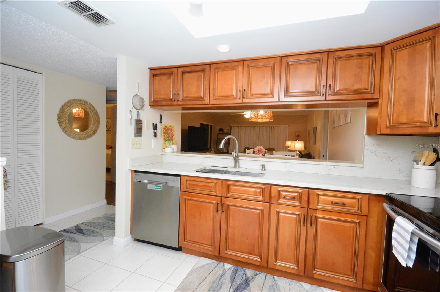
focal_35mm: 16
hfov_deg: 95.0
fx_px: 201
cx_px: 220
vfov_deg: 71.9
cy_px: 146
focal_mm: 11
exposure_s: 1/160
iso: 3200
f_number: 7.1
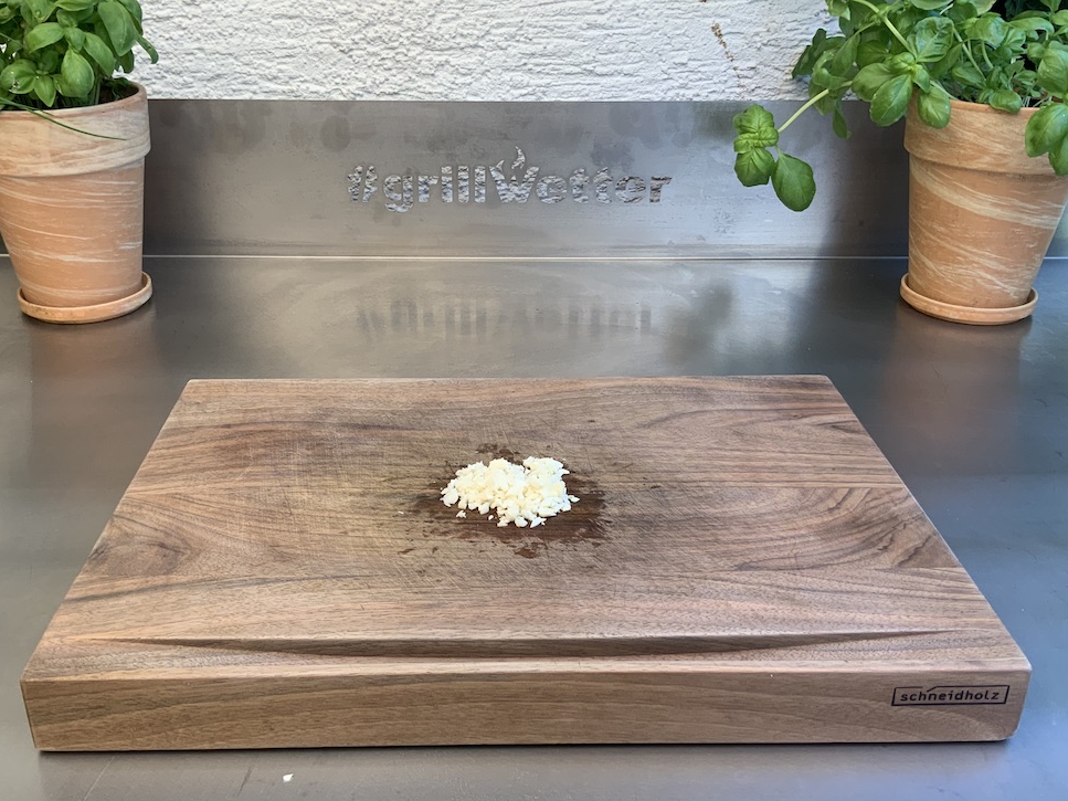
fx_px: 1111
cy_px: 408
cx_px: 491
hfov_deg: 51.3
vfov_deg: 39.6
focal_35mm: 36
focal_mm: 3
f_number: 1.8
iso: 25
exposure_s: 1/120
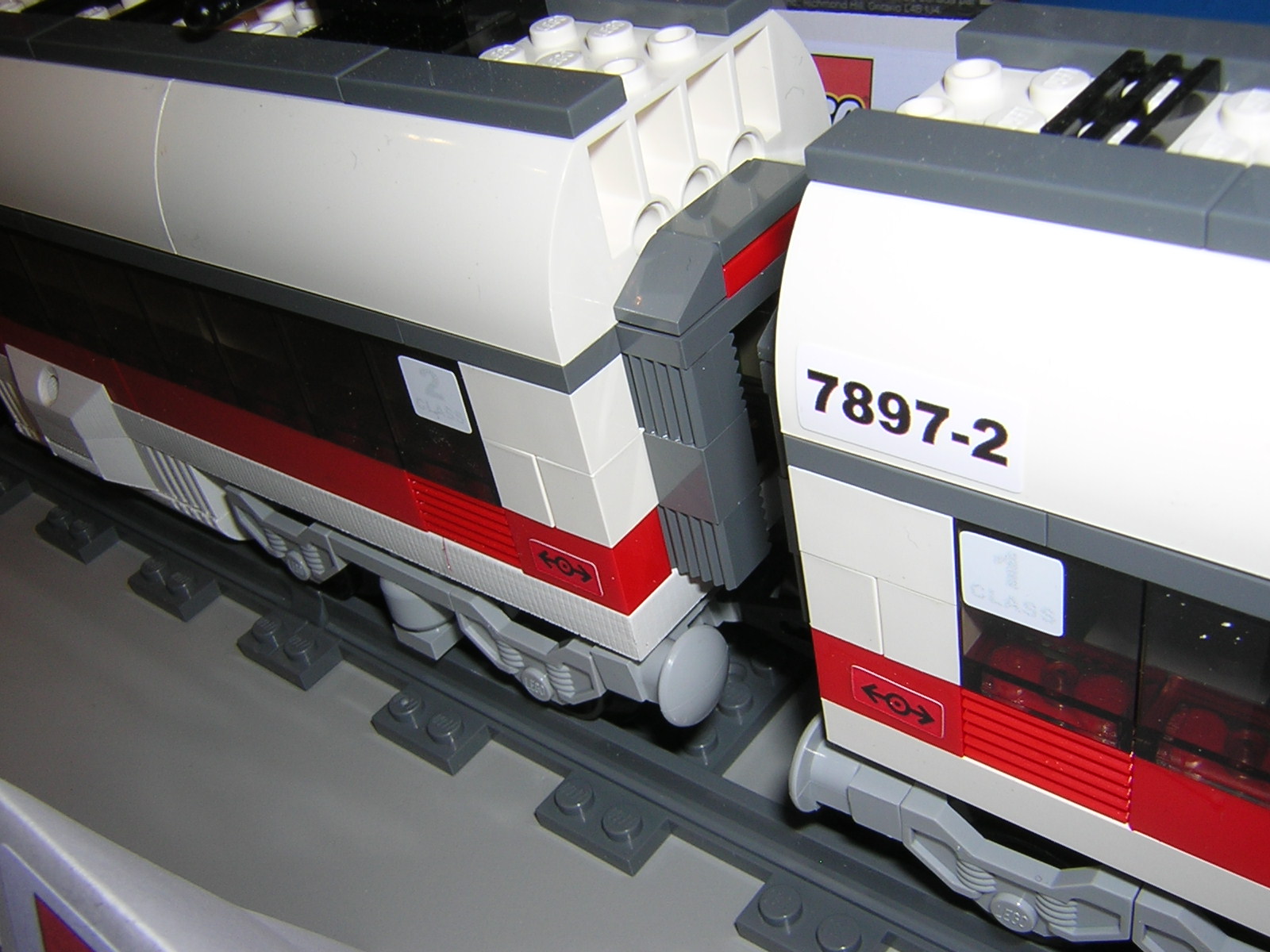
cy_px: 476
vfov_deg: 39.7
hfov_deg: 51.4
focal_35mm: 36
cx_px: 635
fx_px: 1321
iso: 100
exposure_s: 1/60.1
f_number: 5.2
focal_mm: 4.7
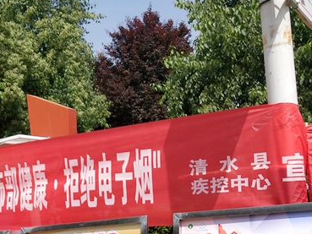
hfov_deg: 29.4
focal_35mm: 65
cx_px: 85
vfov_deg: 21.6
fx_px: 586
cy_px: 246
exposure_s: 1/2998
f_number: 1.8
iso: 50
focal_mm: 3.95
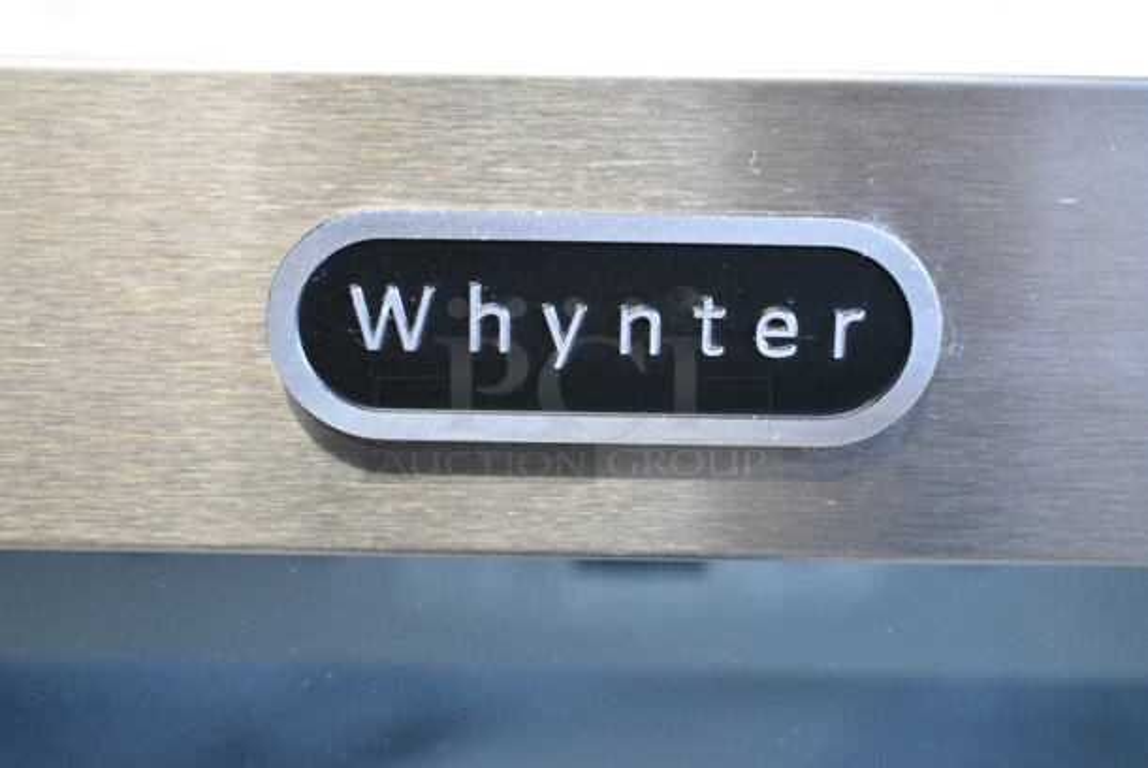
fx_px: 1676
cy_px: 384
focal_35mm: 52
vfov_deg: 25.8
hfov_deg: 37.8
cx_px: 574
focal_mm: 35
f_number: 5
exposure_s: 1/100
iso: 6400
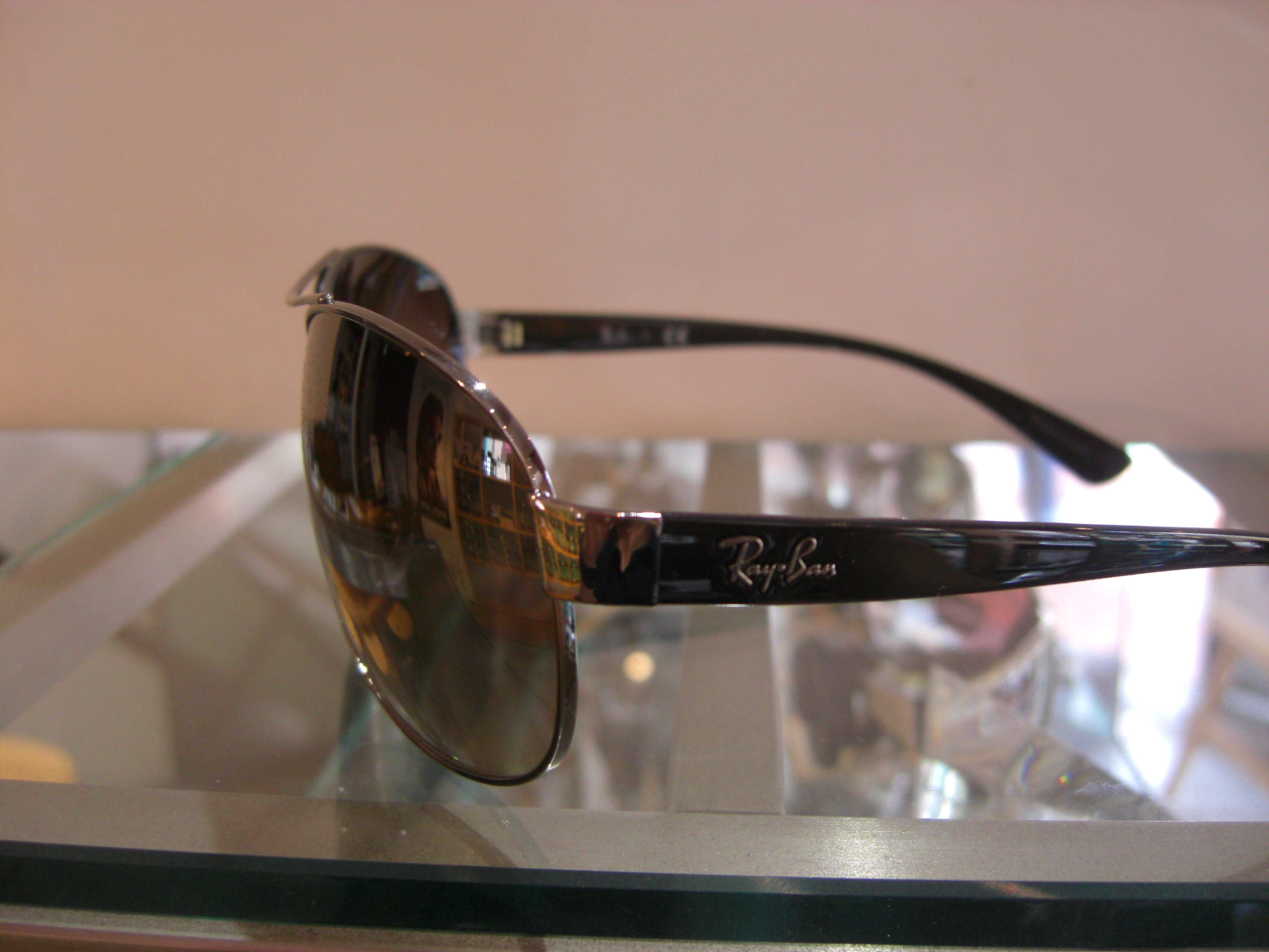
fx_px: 1393
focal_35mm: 38
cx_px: 634
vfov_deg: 37.7
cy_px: 476
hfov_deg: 49.0
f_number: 2.8
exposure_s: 1/80
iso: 200
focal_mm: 7.9
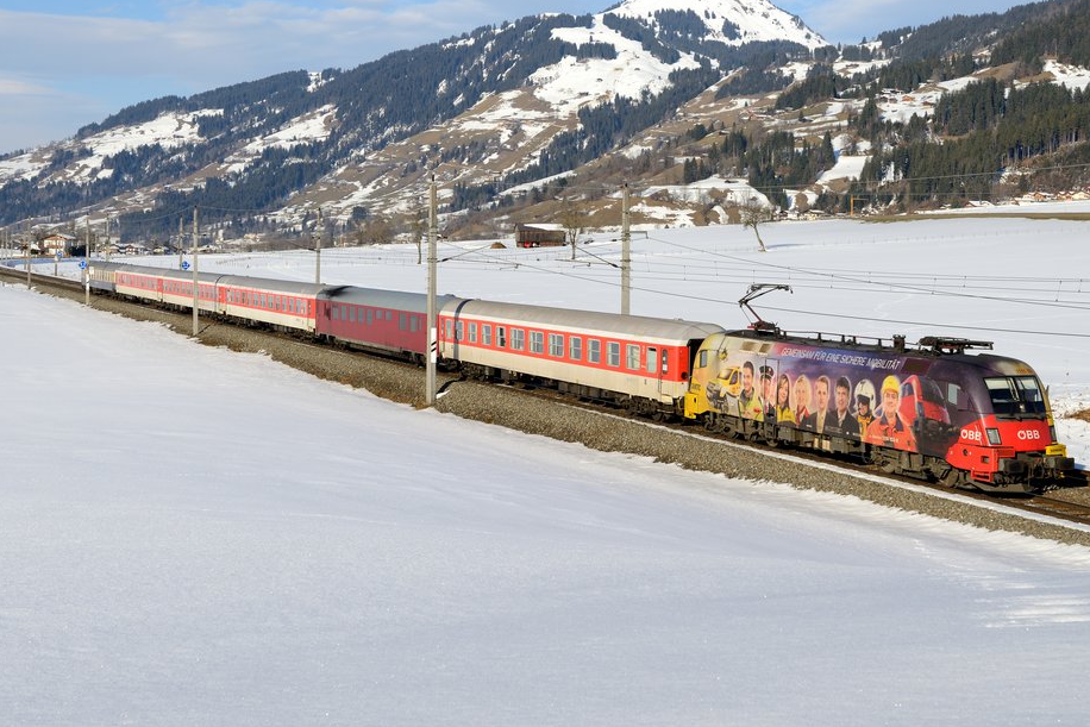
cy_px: 292
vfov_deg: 24.6
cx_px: 577
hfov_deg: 36.2
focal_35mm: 55
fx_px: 1665
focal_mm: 42
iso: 250
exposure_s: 1/1600
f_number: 6.3
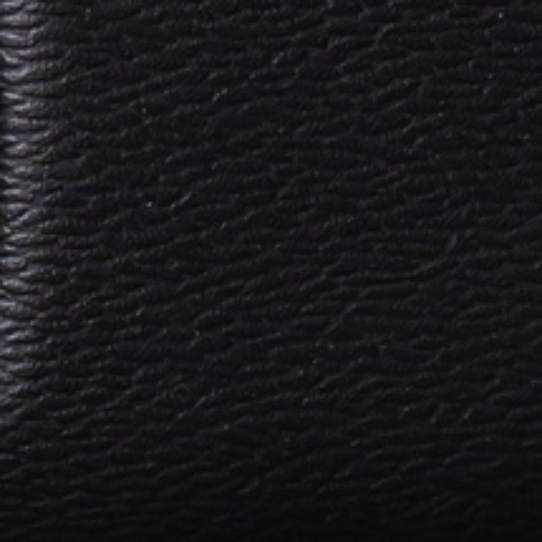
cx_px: -880
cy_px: 88
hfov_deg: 6.2
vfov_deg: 6.6
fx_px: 4687
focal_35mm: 265
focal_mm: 27.5
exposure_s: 1/60
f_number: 4.5
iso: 4000
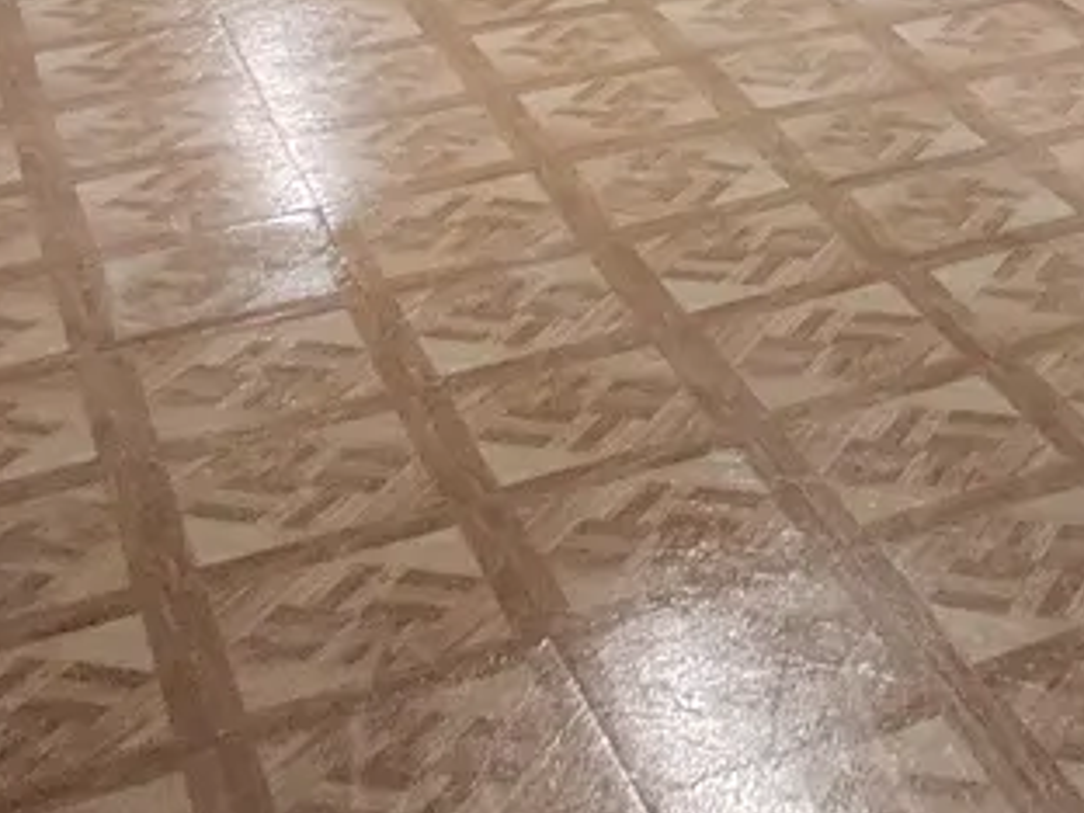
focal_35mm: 60
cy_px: -327
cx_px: 1522
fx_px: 1879
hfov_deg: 25.9
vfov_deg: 21.4
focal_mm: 2.25
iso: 320
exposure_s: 1/50
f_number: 2.2
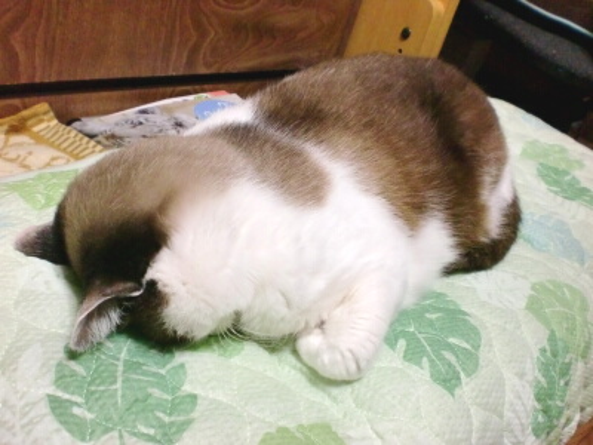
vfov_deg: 40.7
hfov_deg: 52.6
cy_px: 222
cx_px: 296
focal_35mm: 35
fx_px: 600
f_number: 3.1
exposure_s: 1/60
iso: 320
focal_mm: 6.3
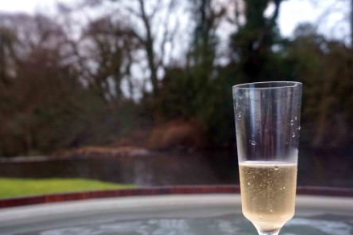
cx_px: 162
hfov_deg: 47.4
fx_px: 402
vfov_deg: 32.4
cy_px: 147
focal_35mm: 41
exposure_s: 1/60
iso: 500
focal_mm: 20
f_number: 4
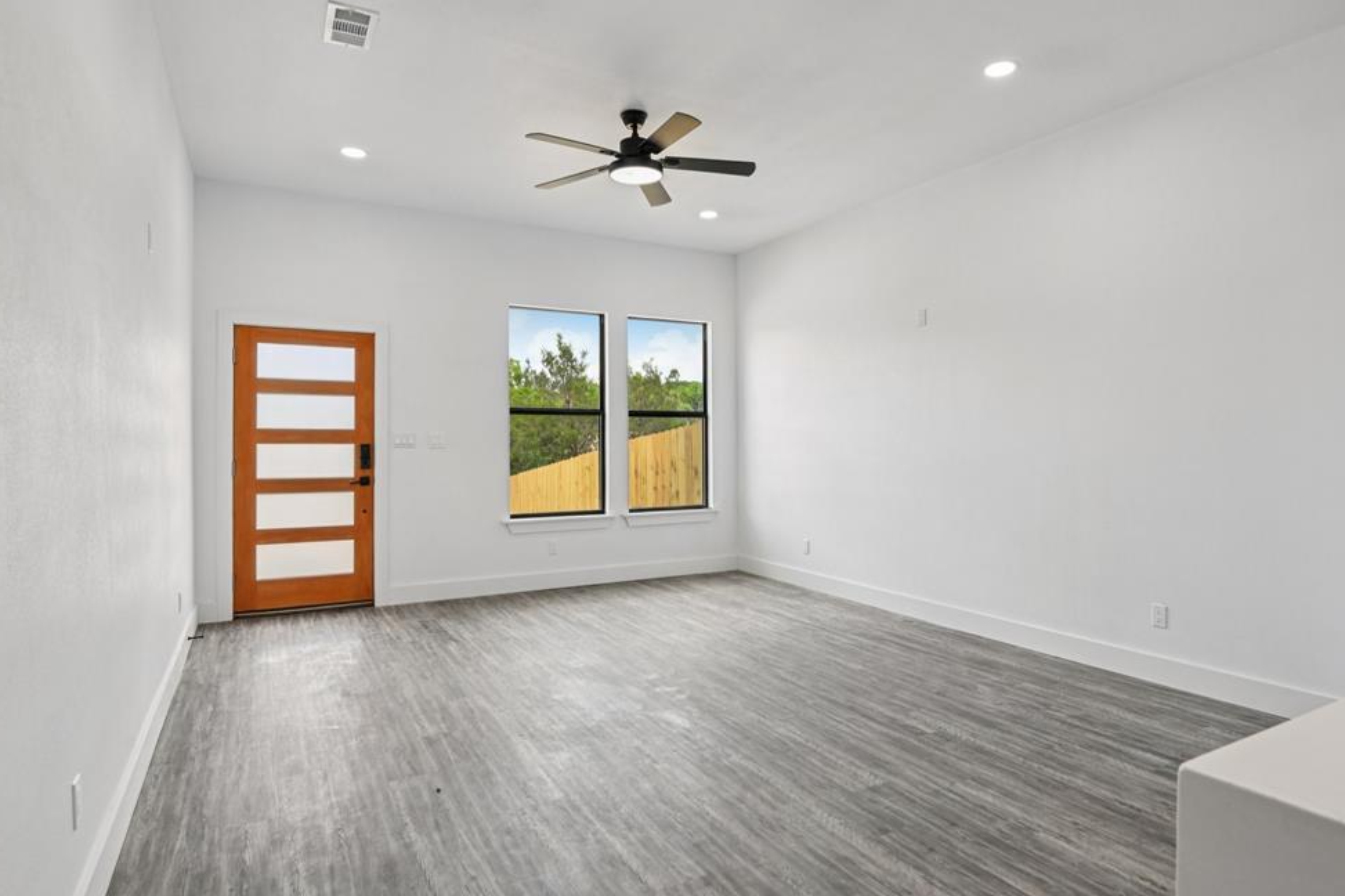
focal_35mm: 20
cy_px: 438
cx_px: 693
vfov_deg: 61.9
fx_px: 747
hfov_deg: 84.0
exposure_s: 1/80
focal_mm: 19
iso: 400
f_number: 8
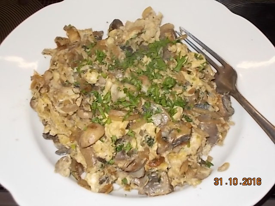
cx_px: 138
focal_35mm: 58
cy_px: 103
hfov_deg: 33.2
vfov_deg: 25.2
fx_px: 461
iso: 200
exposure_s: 1/30
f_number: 4.9
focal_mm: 10.3
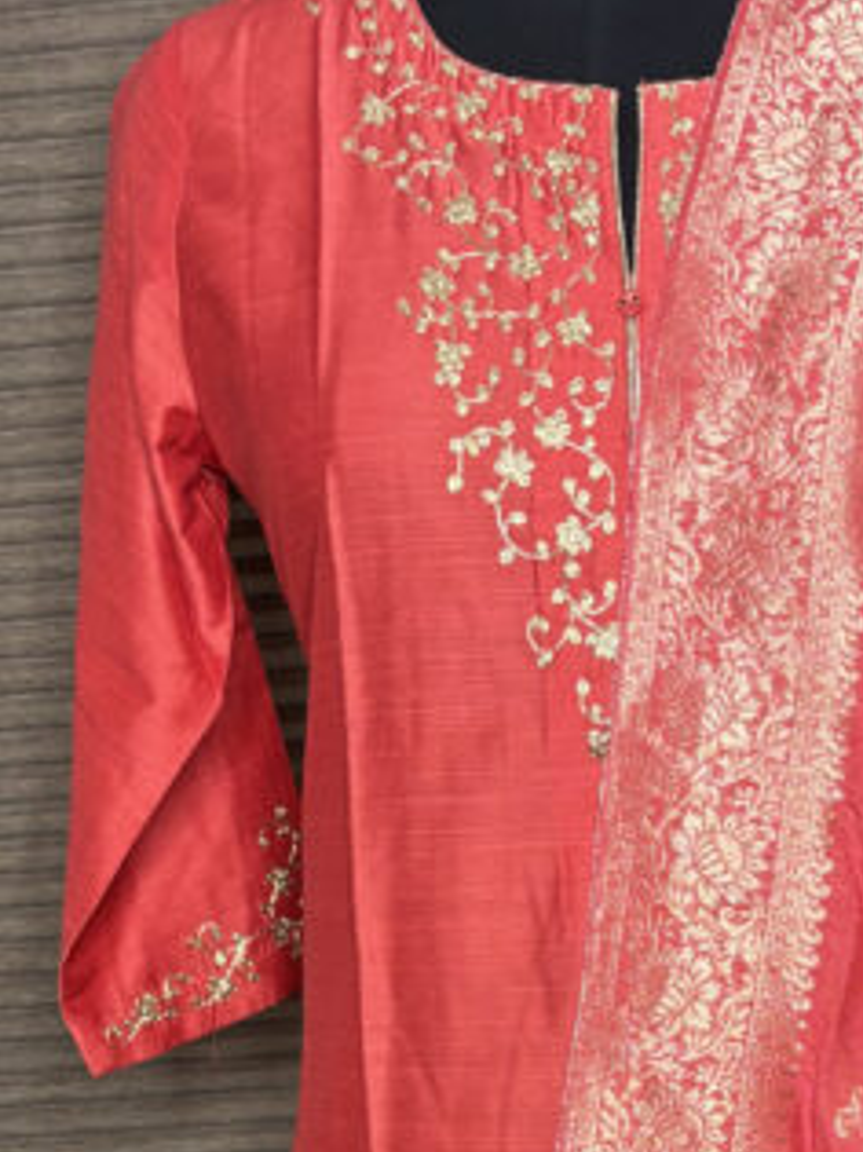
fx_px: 2561
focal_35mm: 77
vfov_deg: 23.5
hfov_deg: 19.0
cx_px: 633
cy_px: 1322
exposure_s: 1/50
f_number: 1.6
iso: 160
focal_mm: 5.96
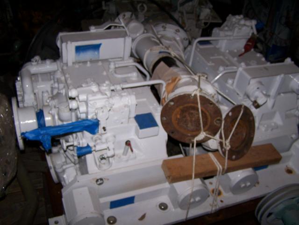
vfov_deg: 37.7
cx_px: 150
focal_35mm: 38
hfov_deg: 49.0
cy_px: 112
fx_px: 328
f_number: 2.8
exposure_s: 1/60
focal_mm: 6.3
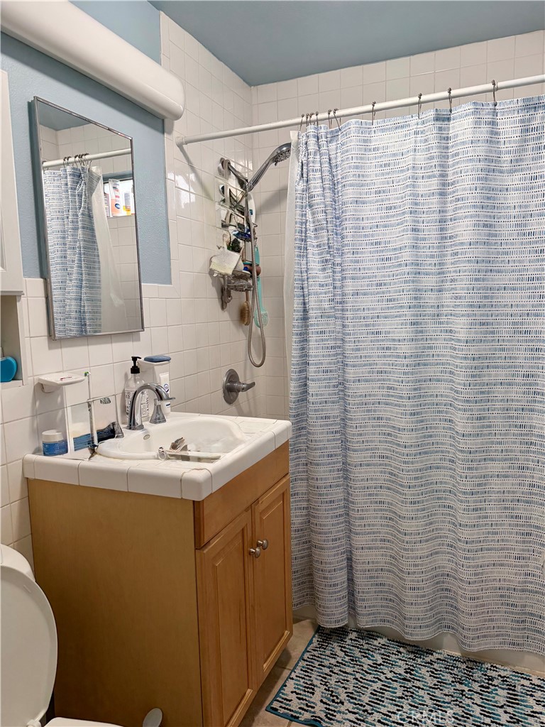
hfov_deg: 56.8
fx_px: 504
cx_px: 272
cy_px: 364
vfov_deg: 71.6
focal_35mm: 24
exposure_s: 1/120
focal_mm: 6.76
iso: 200
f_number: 1.78
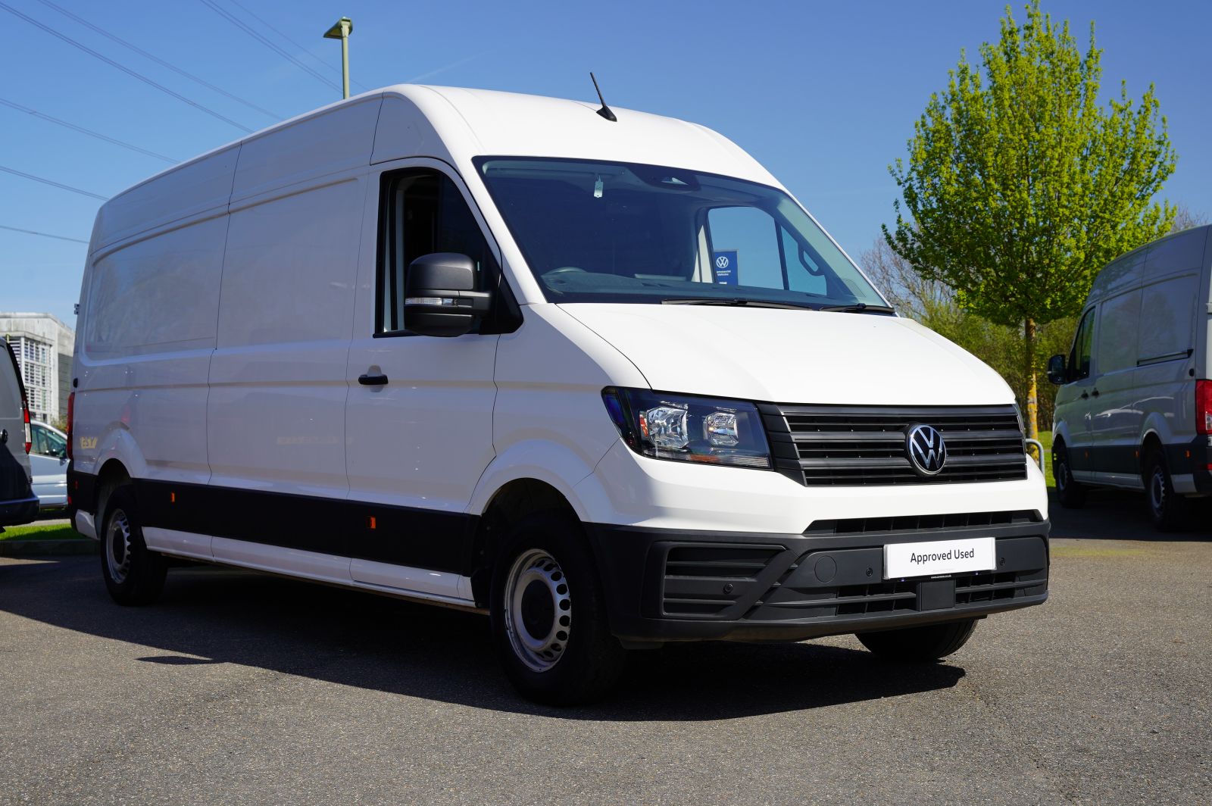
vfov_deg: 29.4
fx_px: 1537
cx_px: 606
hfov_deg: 43.0
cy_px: 403
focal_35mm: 46
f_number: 8
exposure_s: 1/125
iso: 100
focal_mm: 45.7
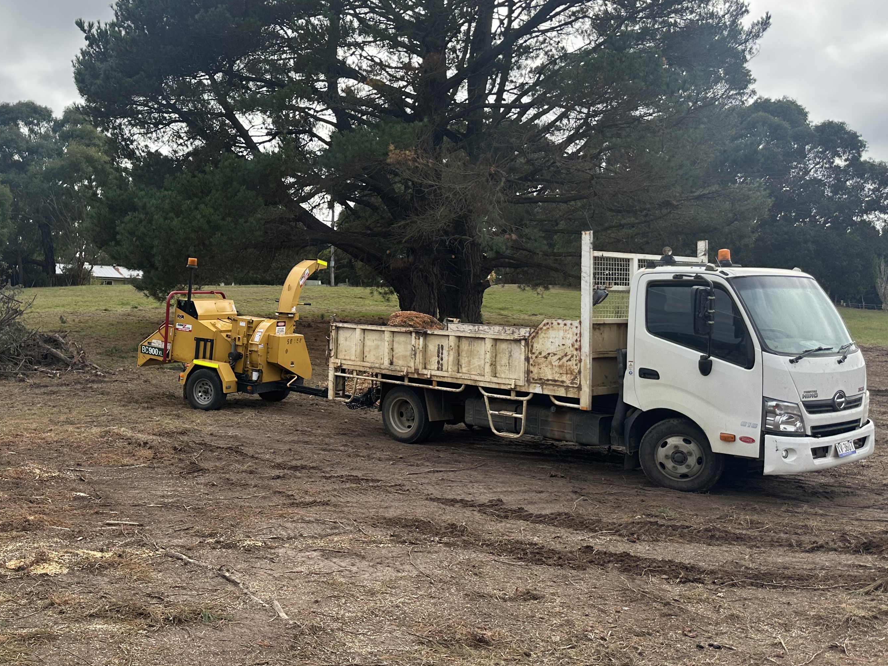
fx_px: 924
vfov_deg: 39.6
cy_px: 287
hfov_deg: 49.5
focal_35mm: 36
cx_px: 233
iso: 80
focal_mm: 6.86
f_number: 1.78
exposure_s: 1/1812
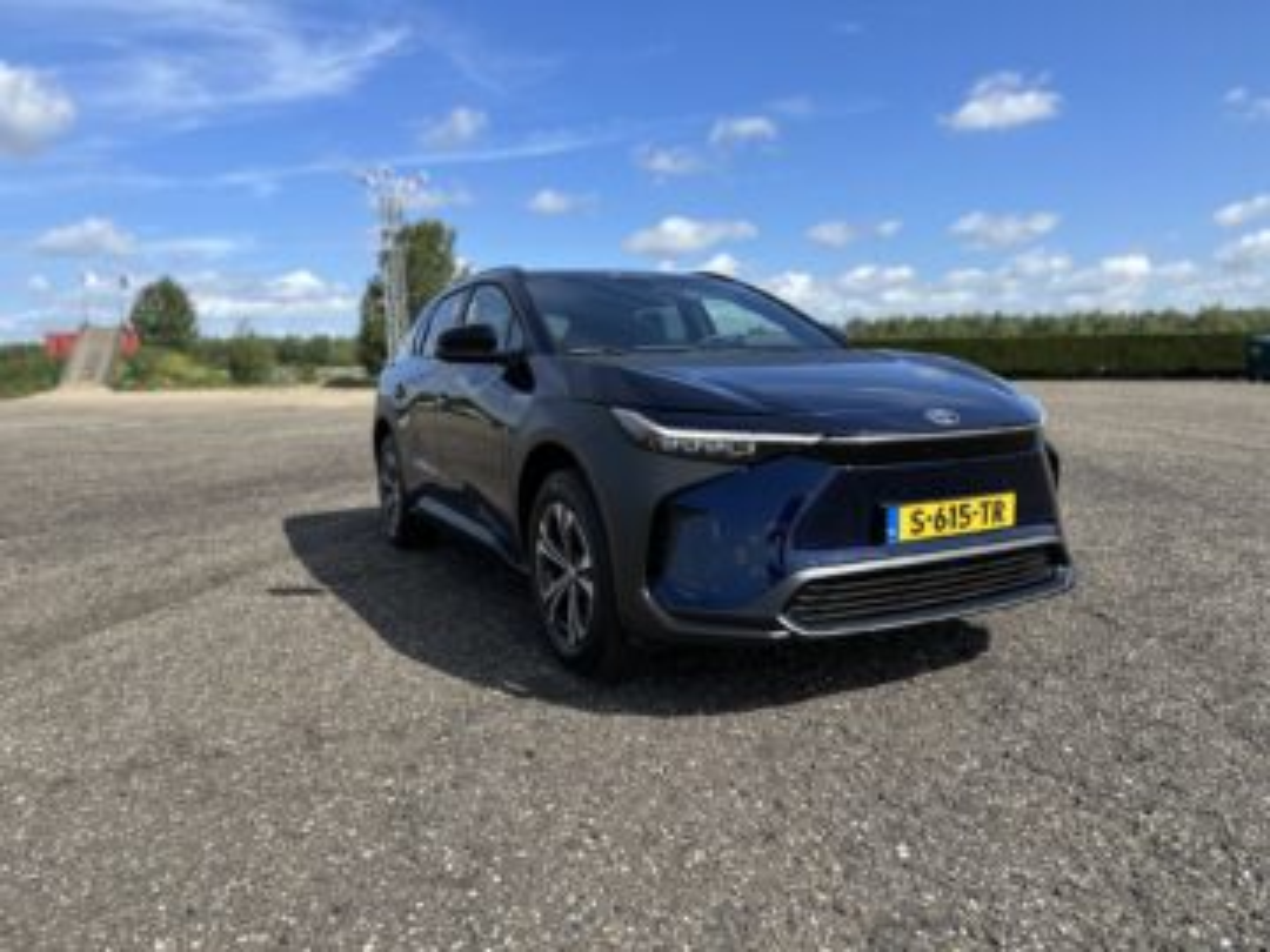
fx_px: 881
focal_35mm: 24
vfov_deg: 56.8
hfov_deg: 71.6
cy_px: 476
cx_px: 635
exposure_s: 1/3247
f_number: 1.78
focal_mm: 6.86
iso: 80
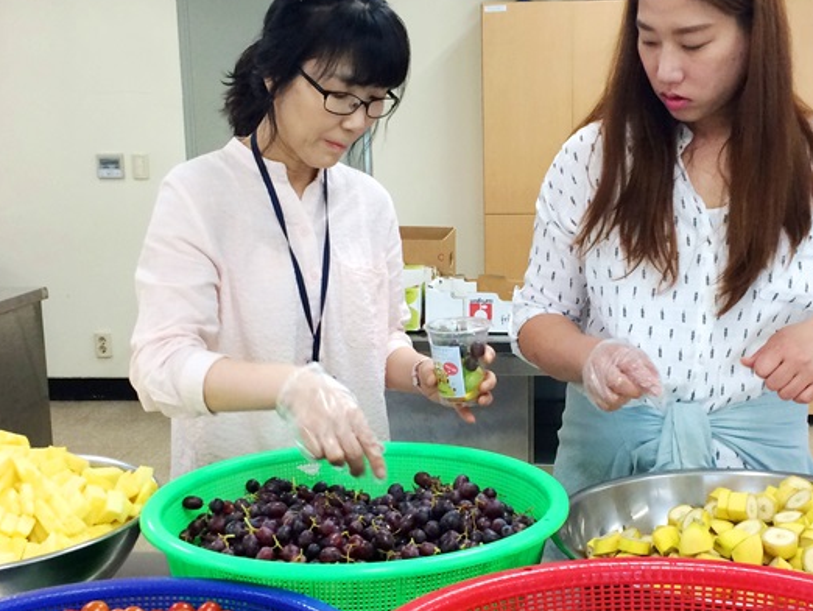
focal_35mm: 50
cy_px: 328
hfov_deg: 38.0
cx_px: 491
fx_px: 1175
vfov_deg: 29.1
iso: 50
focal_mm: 4.15
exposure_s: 1/30
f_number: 2.2
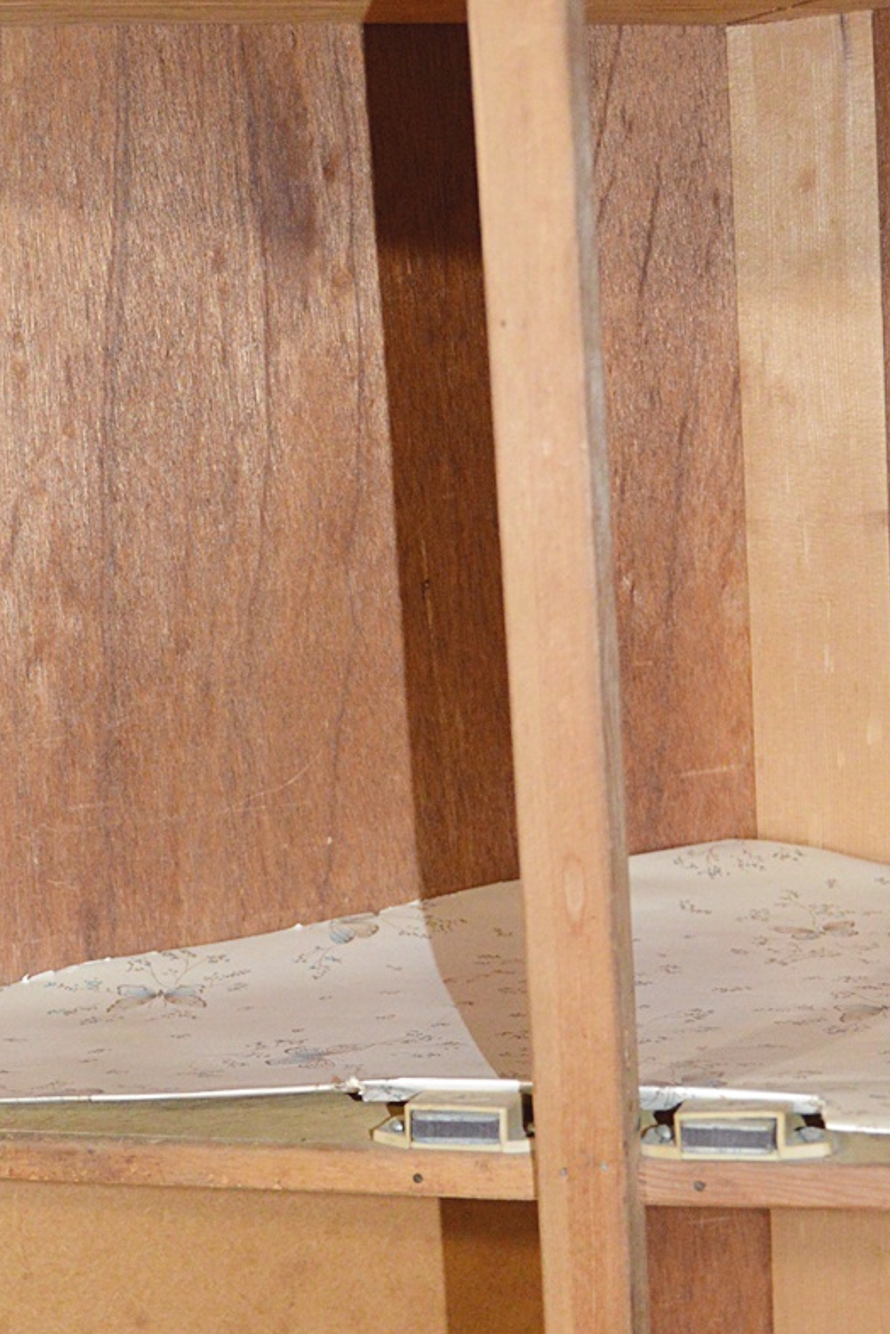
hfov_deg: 20.5
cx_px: 270
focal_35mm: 66
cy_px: 1018
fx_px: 2446
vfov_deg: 30.0
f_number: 3.8
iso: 2200
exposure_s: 1/60
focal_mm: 23
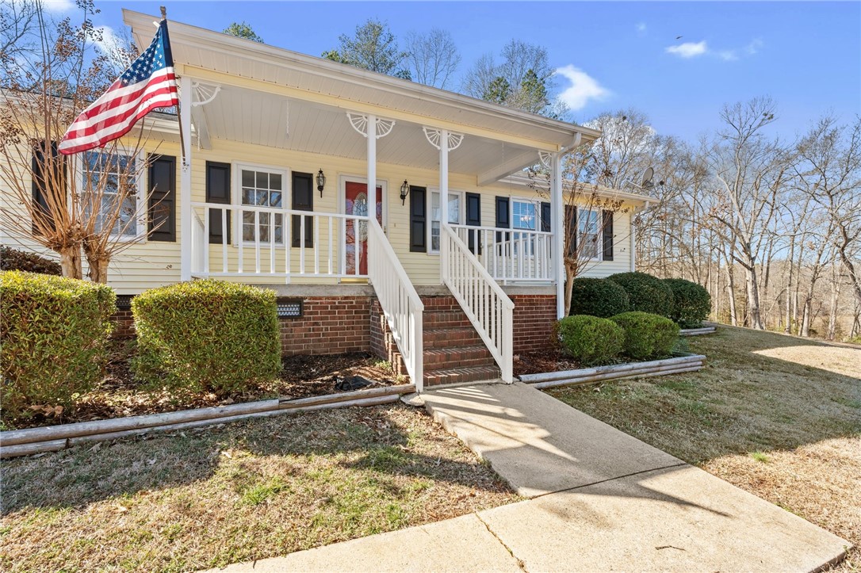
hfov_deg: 96.8
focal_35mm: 16
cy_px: 286
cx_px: 430
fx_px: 382
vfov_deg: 73.7
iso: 250
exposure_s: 1/60
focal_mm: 16
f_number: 9
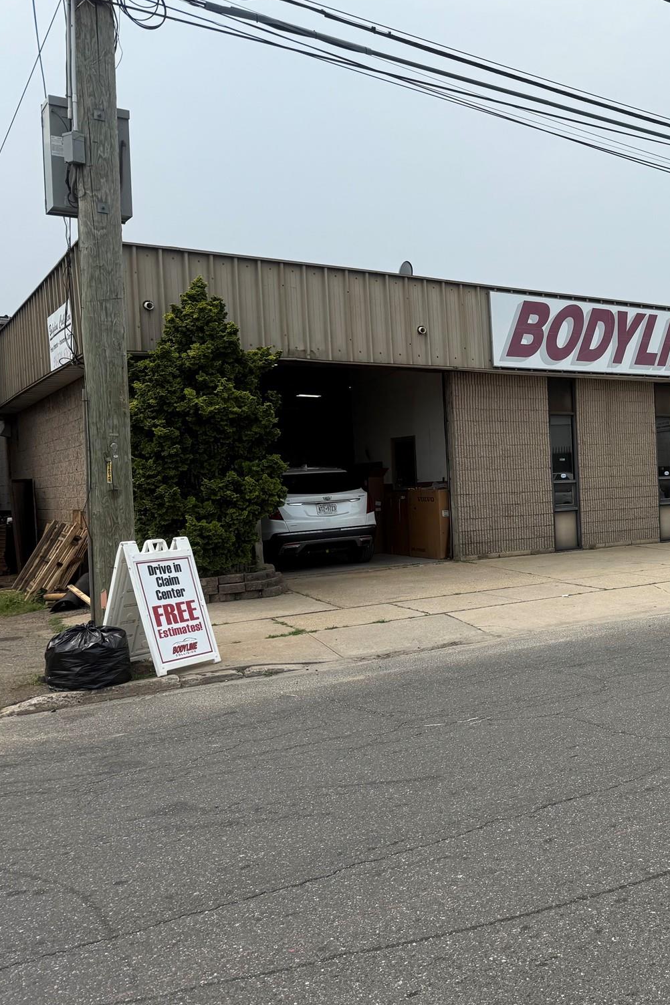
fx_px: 950
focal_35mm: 34
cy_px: 503
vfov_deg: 55.8
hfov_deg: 35.2
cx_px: 669
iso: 80
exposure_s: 1/4673
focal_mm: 6.76
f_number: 1.78
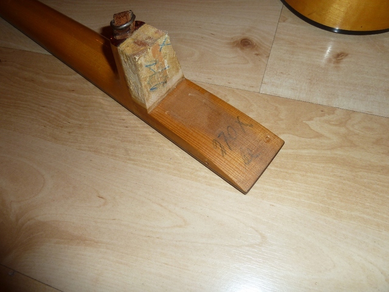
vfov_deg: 54.9
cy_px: 146
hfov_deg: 69.4
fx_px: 281
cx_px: 194
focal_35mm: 25
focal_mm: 4.1
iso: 100
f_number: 3.3
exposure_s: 1/30
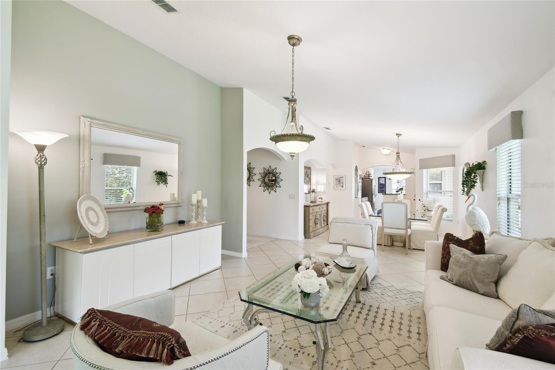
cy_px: 185
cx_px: 278
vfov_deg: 77.3
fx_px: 231
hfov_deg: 100.4
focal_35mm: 15
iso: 100
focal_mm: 10
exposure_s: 1/10
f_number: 7.1
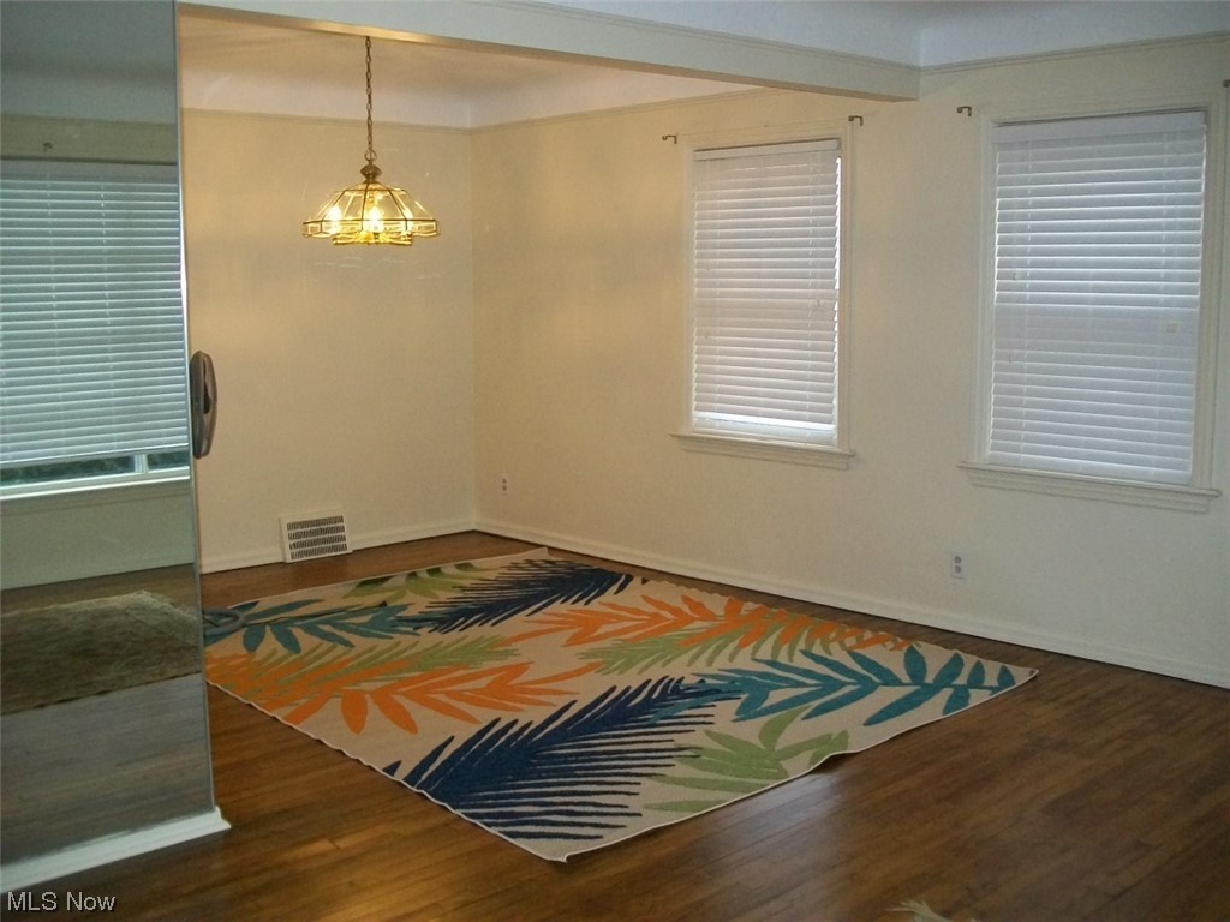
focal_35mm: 36
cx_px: 615
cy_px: 461
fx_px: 1279
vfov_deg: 39.7
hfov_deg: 51.4
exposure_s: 1/60
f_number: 2.7
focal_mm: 6
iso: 160
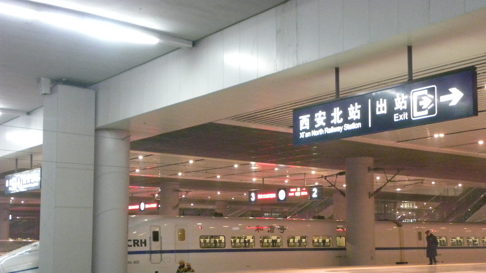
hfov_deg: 40.6
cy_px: 175
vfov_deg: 23.4
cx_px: 246
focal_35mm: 51
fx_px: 657
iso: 800
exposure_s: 1/28.6
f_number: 3.2
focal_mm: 8.2
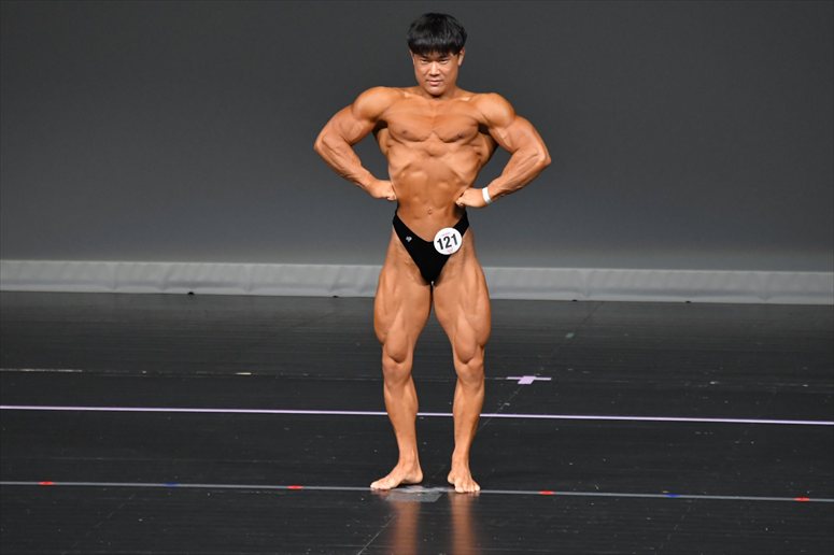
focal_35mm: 375
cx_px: 417
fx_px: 8683
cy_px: 278
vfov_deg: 3.7
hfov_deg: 5.5
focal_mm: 250
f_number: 5.6
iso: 4000
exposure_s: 1/400
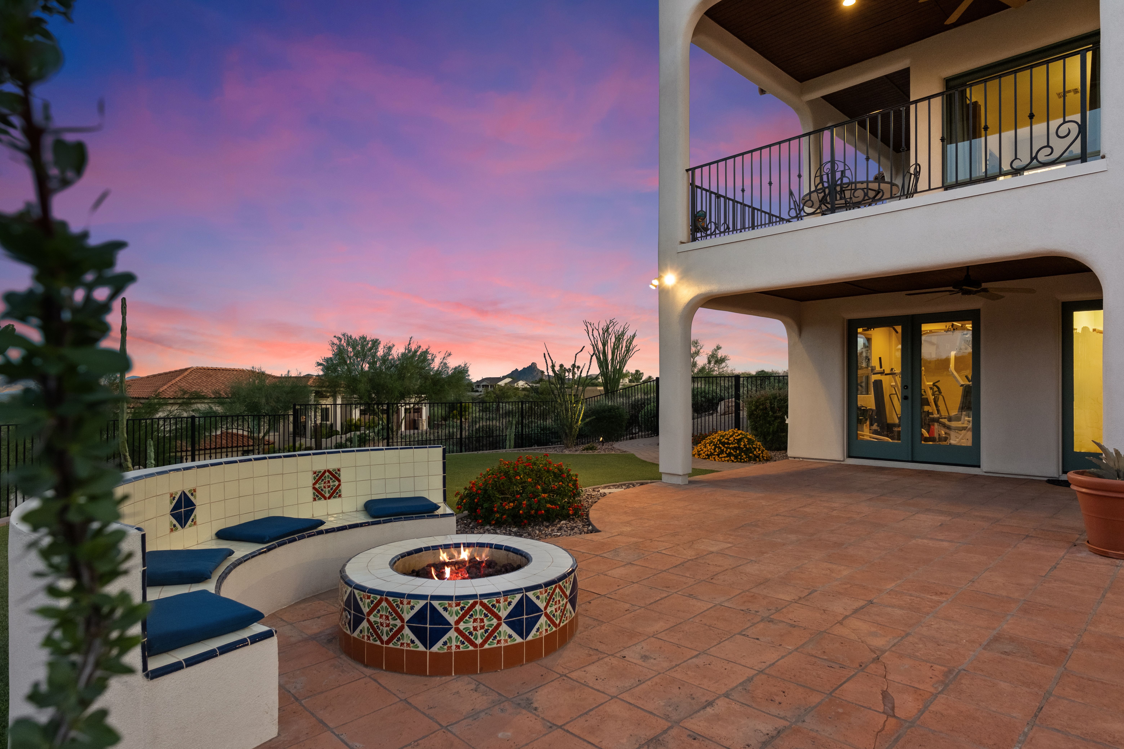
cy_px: 374
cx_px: 562
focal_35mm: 20
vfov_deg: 61.9
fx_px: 624
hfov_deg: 84.0
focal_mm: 13.1
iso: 320
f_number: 4.5
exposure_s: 1/7
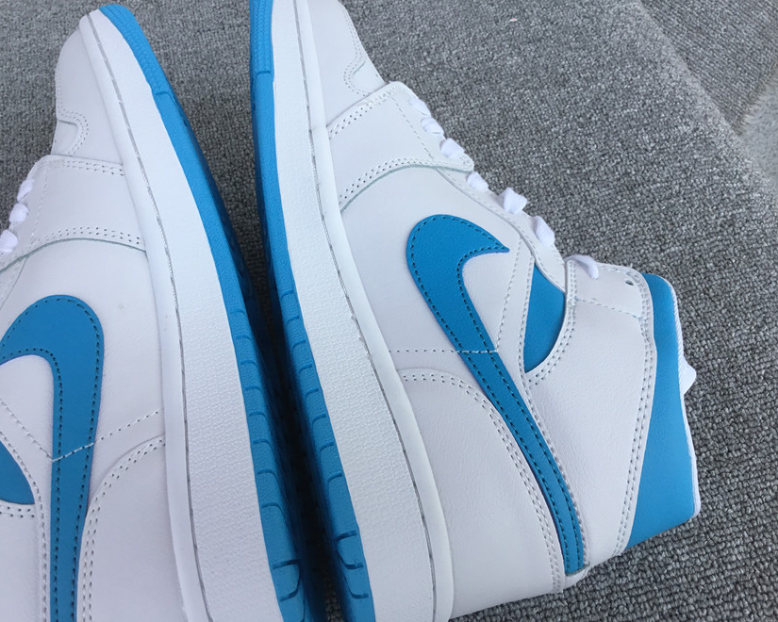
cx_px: 413
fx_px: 760
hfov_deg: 54.2
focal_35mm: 33
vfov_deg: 44.5
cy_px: 311
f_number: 2.4
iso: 25
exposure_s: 1/512
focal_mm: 3.3
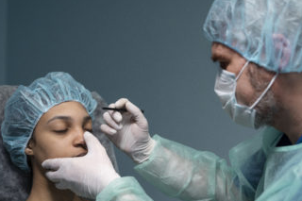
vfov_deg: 22.6
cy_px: 122
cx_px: 139
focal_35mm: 60
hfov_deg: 33.4
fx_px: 503
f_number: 3.2
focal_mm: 48
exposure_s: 1/320
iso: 1250
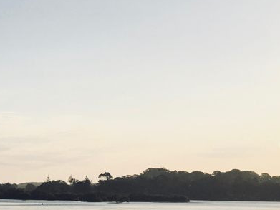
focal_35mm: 95
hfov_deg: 18.4
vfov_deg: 14.8
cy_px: 277
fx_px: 768
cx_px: -135
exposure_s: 1/1672
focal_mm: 4.15
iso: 25
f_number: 2.2
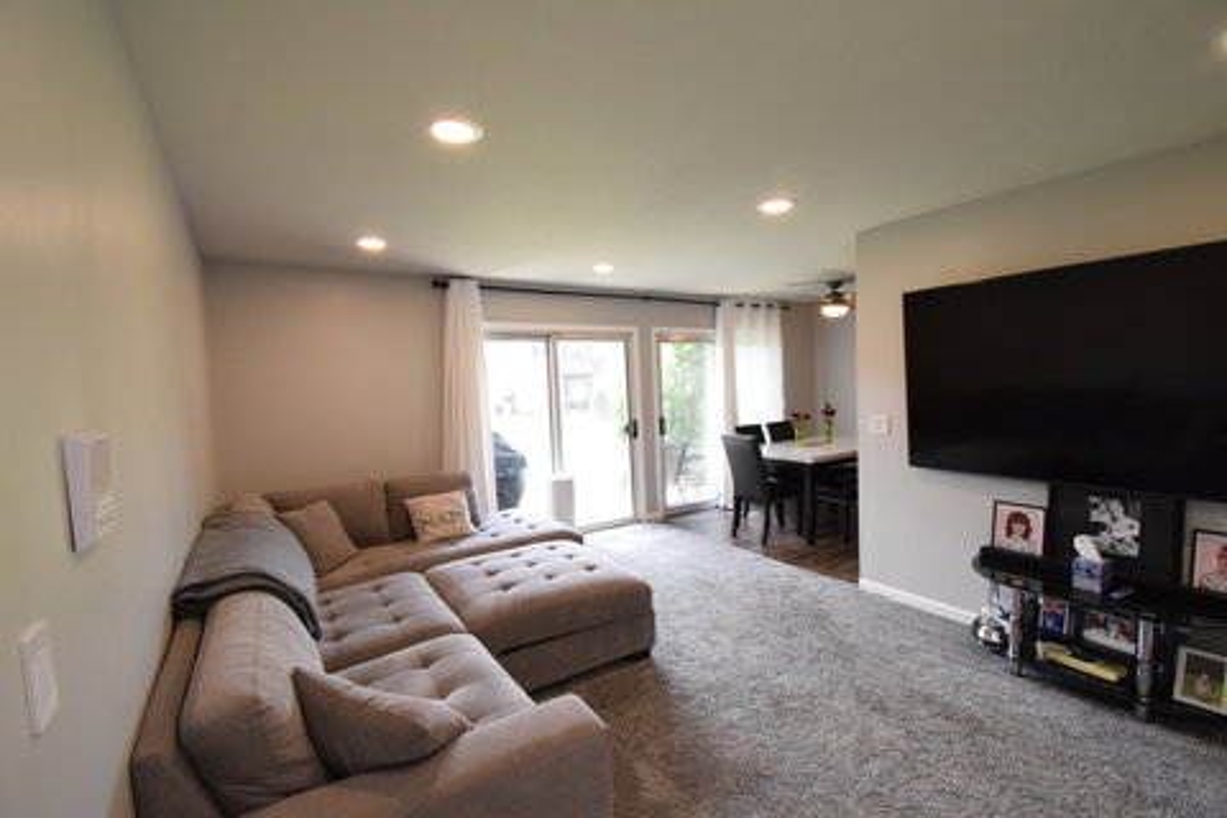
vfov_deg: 77.3
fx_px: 511
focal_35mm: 15
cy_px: 409
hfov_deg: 100.4
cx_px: 614
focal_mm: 10
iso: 3200
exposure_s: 1/100
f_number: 10
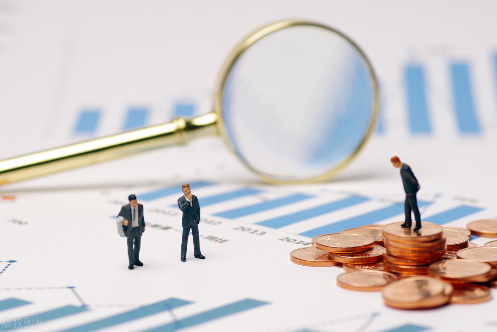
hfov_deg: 13.4
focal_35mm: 153
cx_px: 248
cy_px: 166
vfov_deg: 9.0
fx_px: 2113
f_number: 6.3
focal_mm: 100
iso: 200
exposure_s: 1/160
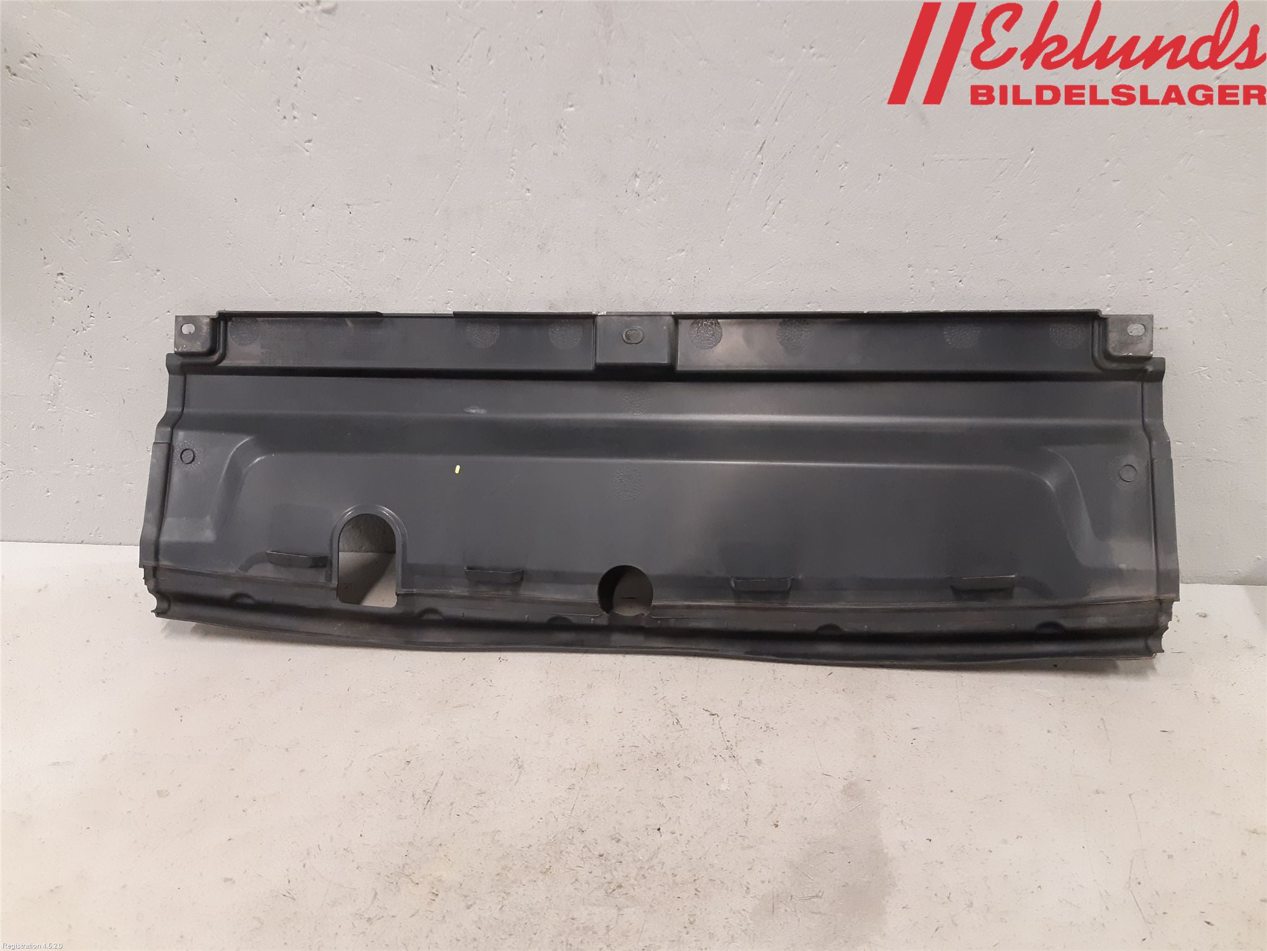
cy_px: 476
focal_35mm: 26
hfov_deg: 67.3
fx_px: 952
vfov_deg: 53.1
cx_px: 634
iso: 250
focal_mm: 3.93
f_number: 1.7
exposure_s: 1/50
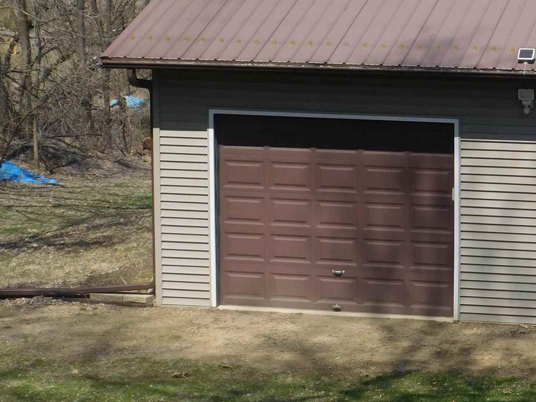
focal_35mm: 121
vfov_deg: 12.2
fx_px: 1873
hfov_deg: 16.0
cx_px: 542
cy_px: 133
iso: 125
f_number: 3.8
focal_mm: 9
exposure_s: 1/1250
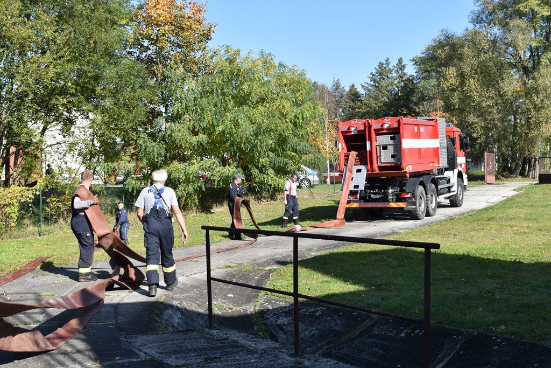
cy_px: 184
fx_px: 735
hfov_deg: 41.1
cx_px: 276
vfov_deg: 28.1
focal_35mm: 48
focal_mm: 32
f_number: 7.1
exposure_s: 1/200
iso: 100
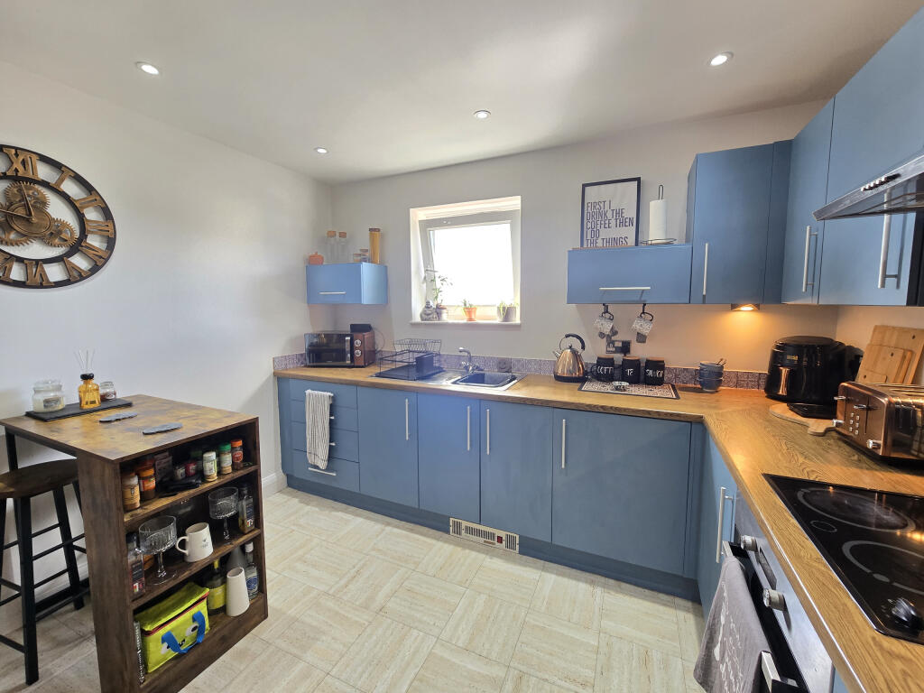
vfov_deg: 89.9
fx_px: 347
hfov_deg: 106.2
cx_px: 462
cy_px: 346
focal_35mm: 13
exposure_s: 1/50
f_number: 2.2
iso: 125
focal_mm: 2.2
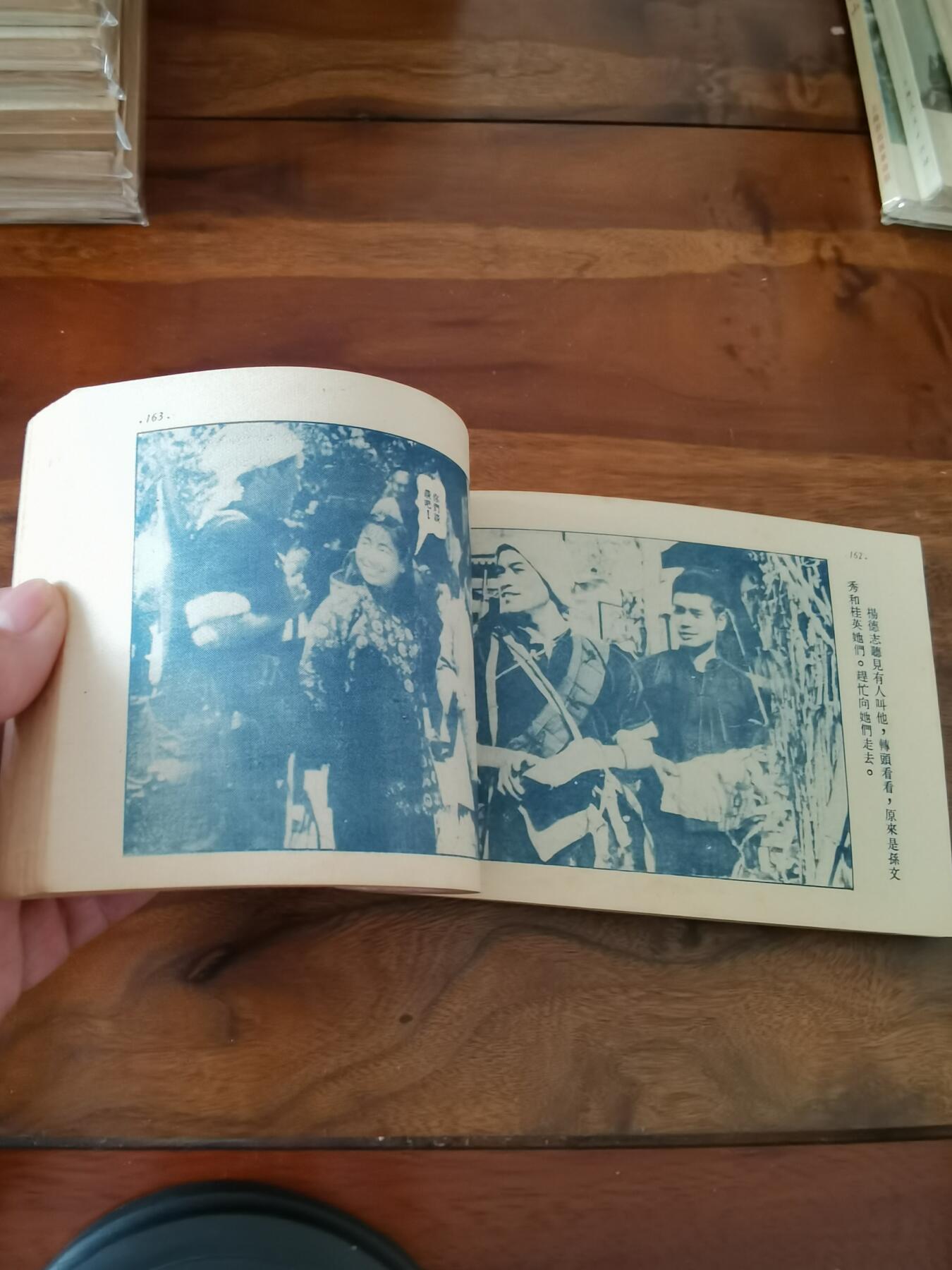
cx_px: 476
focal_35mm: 27
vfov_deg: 65.3
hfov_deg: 51.4
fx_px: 990
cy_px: 635
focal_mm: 2.26
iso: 500
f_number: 2.2
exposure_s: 1/20
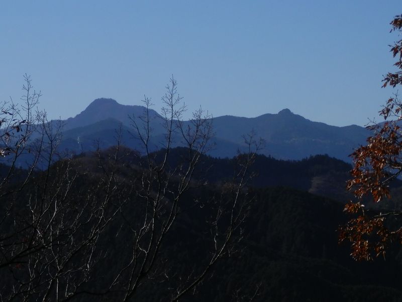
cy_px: 151
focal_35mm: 116
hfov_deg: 17.0
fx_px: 1347
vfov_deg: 12.8
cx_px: 201
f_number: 14.6
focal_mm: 20.9
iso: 100
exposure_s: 1/200
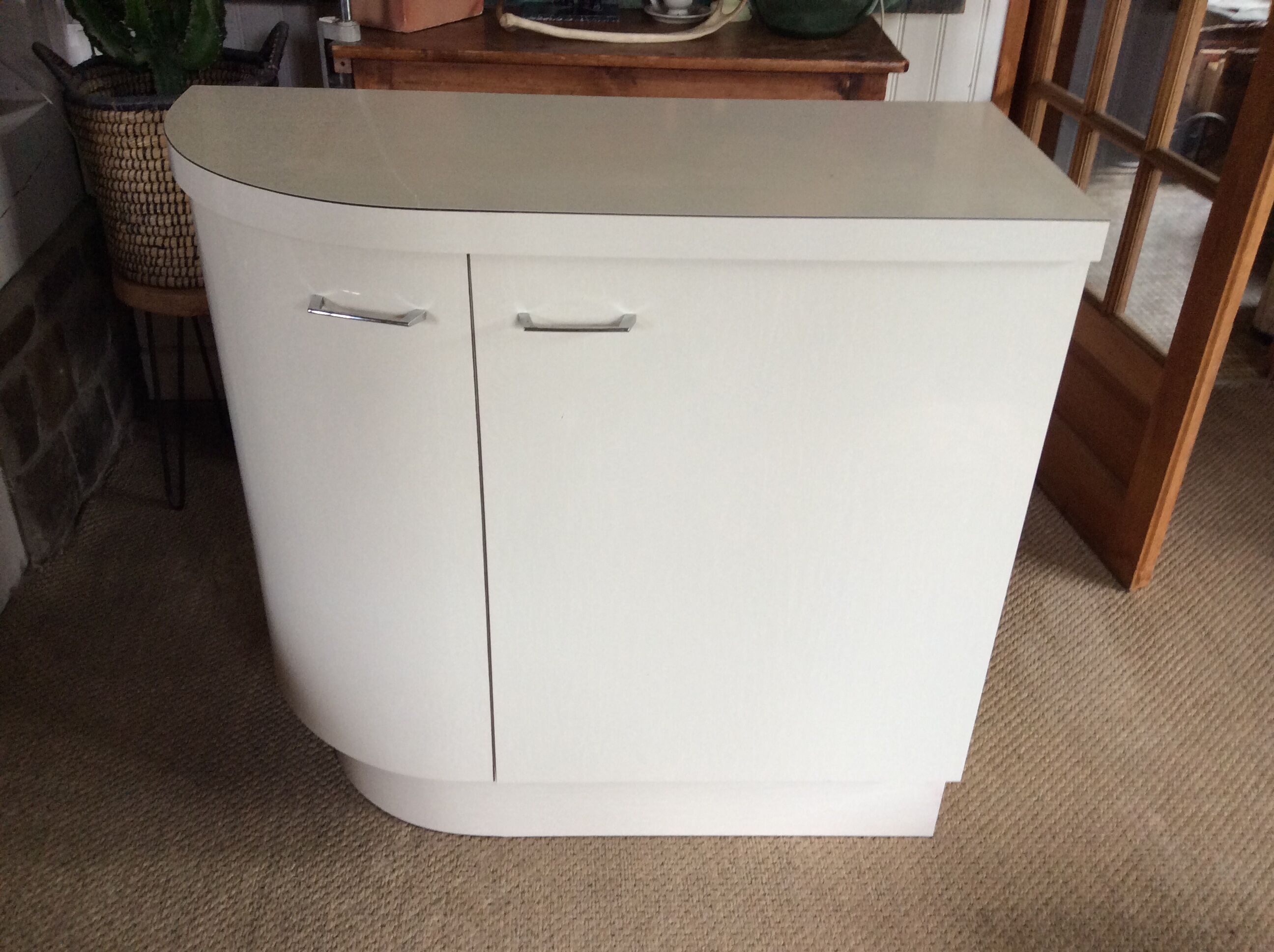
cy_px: 476
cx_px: 637
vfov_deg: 44.1
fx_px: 1176
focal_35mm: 32
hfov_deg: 56.9
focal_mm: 3.3
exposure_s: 1/25
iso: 64
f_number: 2.4
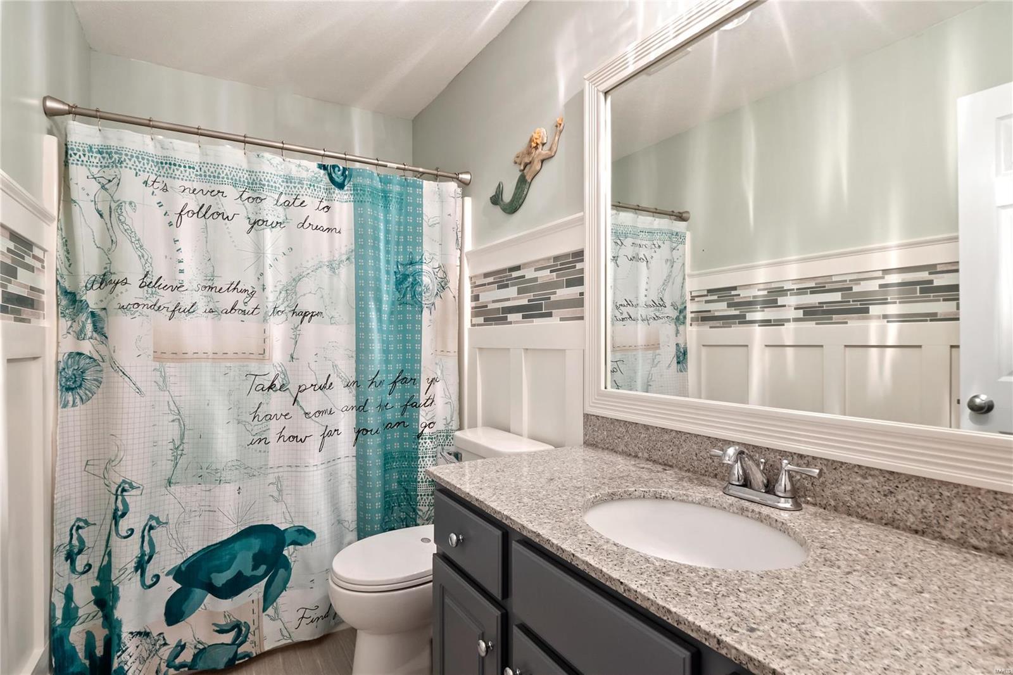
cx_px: 506
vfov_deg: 73.7
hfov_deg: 96.7
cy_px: 338
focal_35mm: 16
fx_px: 450
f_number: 8
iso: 400
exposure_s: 1/4
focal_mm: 8
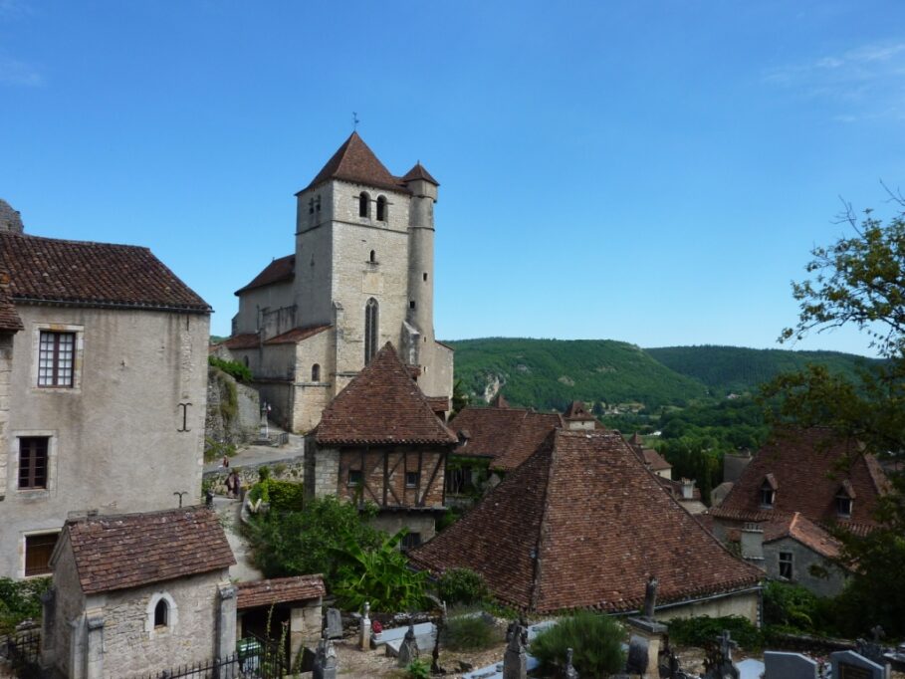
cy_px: 340
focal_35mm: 25
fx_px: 654
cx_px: 452
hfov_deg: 69.4
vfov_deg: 54.9
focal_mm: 4.1
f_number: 4.5
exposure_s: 1/400
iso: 80
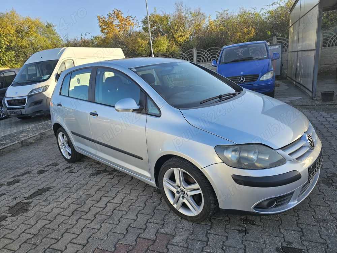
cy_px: 126
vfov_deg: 58.9
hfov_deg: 73.9
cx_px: 168
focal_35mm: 23
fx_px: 224
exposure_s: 1/241
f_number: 1.7
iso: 10
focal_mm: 6.3
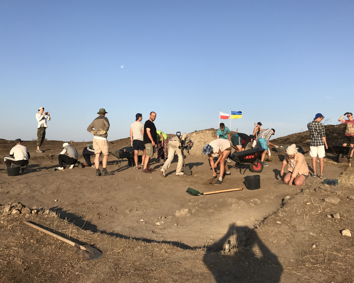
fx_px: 325
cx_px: 183
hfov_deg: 57.2
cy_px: 134
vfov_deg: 47.1
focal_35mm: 31
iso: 20
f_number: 1.8
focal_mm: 3.99
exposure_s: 1/2083
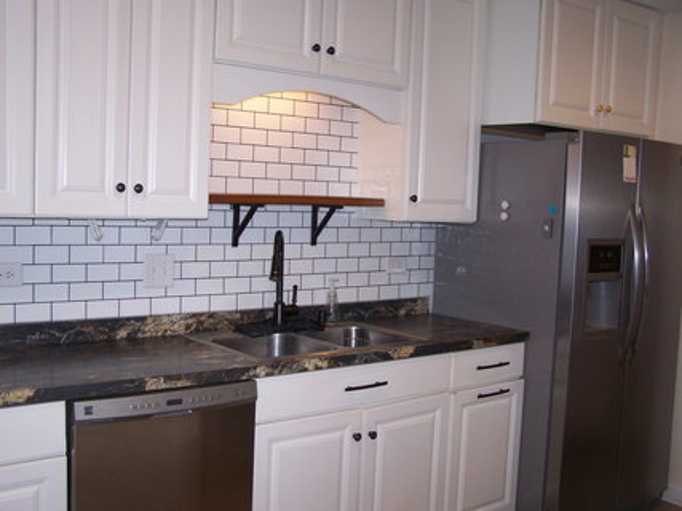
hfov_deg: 49.0
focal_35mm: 38
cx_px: 341
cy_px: 256
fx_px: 748
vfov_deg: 37.7
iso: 140
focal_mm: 6.3
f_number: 2.8
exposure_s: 1/60
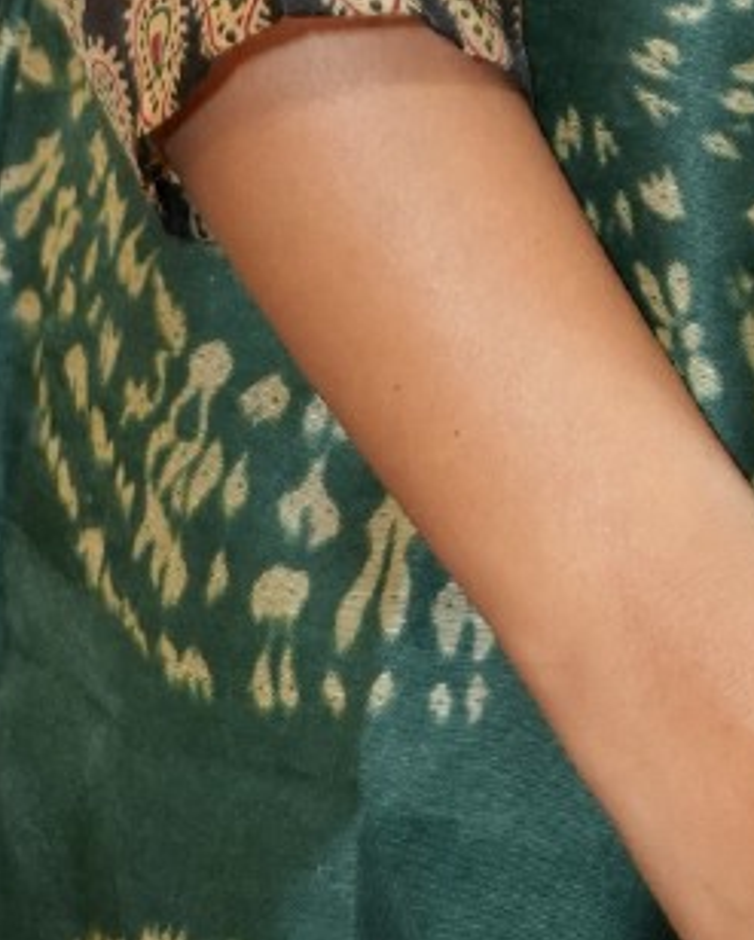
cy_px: -1614
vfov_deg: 5.9
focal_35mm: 307
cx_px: 1175
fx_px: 8551
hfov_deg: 5.0
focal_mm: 48
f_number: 4
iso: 1250
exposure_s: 1/125
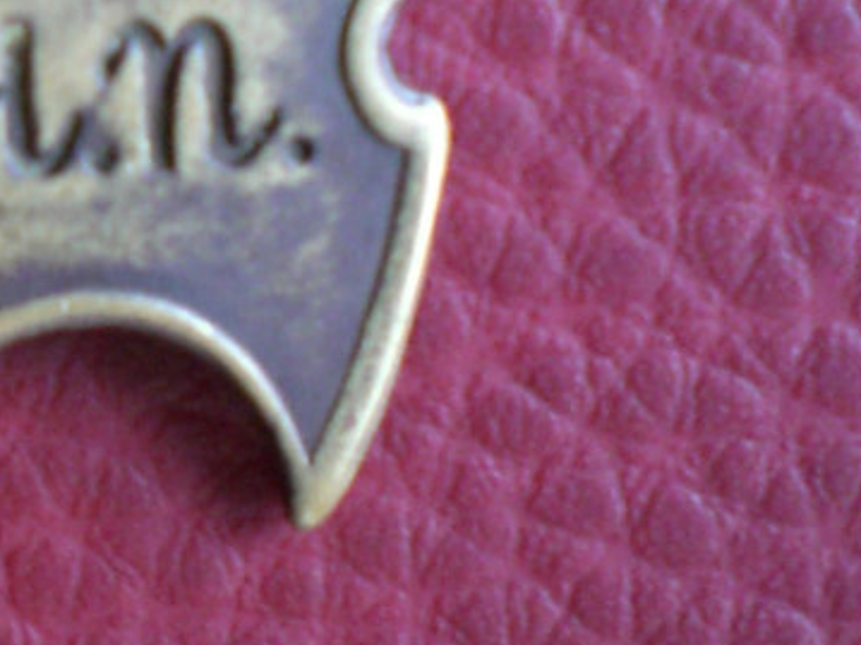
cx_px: -375
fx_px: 2810
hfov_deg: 16.1
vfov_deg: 13.0
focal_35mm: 113
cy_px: 86
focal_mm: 6.3
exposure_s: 1/15
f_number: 3.1
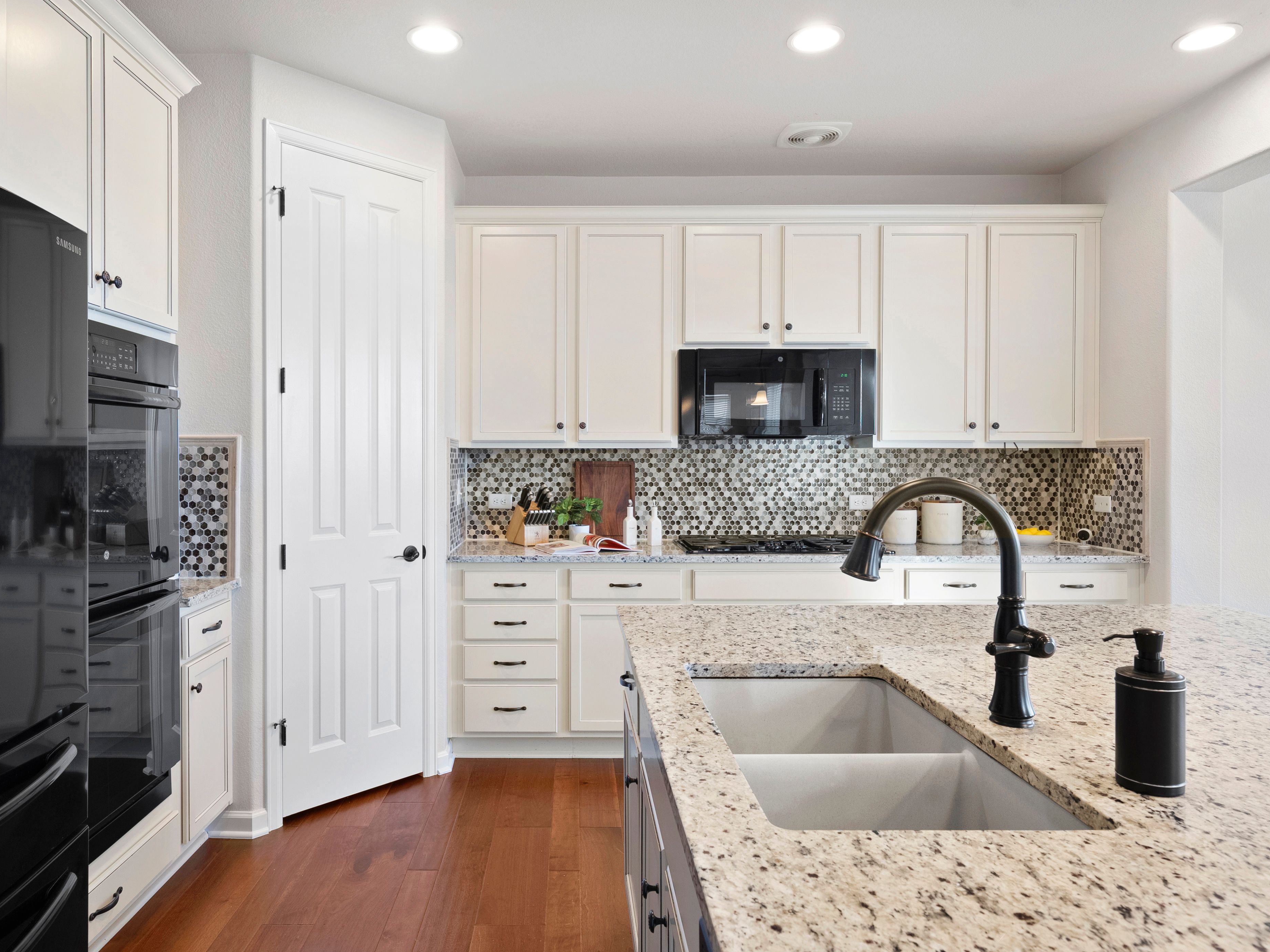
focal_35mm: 22
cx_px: 563
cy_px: 472
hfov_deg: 76.1
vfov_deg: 61.1
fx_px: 807
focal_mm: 20
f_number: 8
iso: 640
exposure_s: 1/6
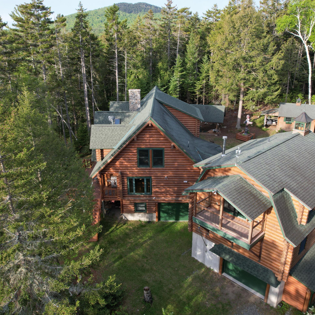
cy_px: 161
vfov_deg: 55.6
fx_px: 299
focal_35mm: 29
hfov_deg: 55.6
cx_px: 164
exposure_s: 1/500
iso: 120
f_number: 2.8
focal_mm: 8.38
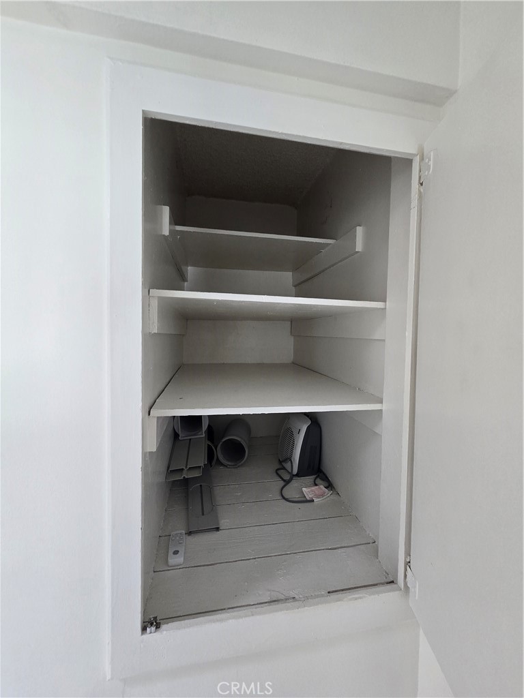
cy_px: 349
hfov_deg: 89.9
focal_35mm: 13
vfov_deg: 106.2
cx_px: 262
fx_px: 262
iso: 200
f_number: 2.2
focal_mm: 2.2
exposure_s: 1/60
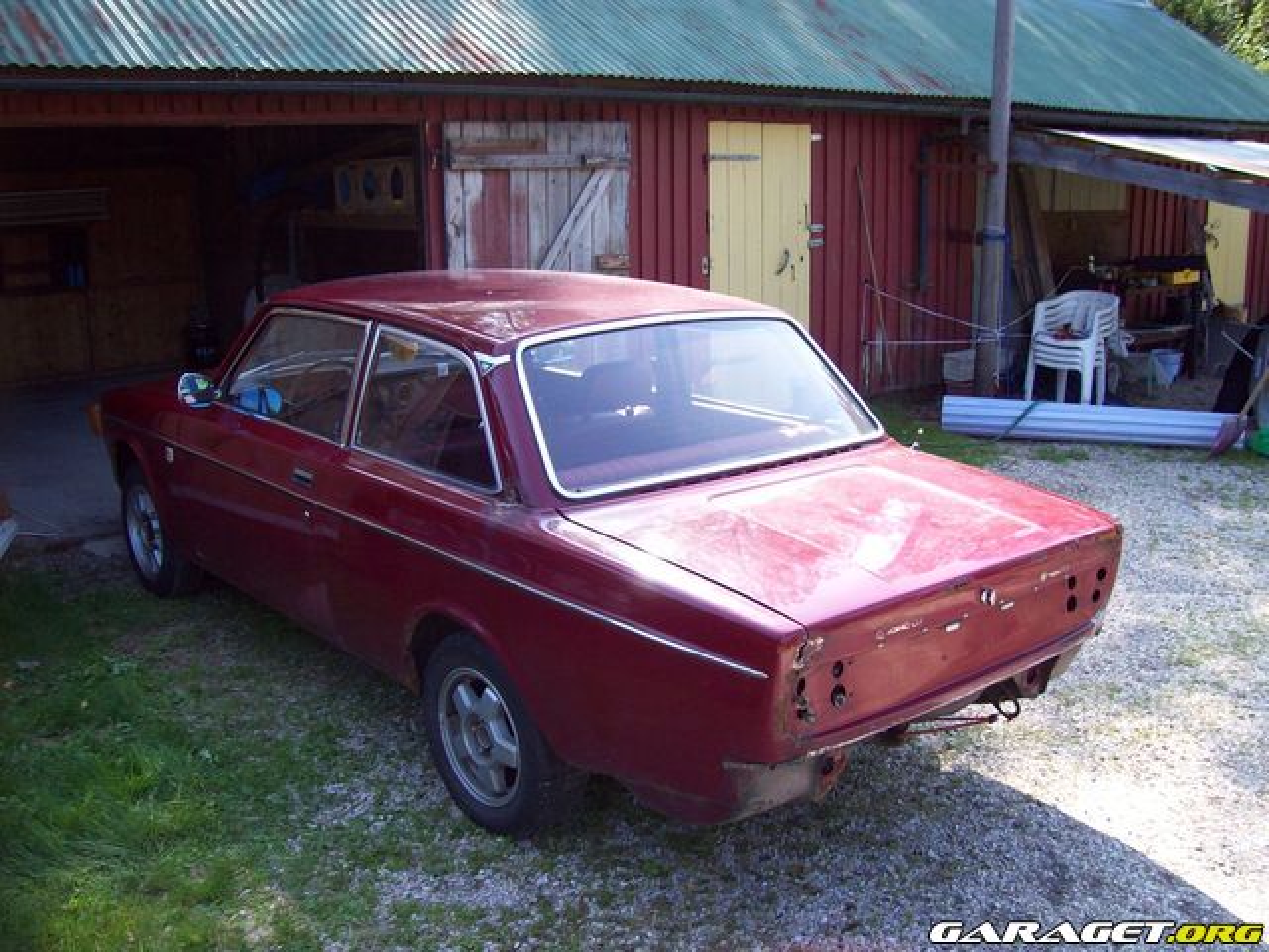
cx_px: 634
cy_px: 476
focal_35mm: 36
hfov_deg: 51.4
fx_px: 1320
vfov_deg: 39.7
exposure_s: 1/206
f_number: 2.7
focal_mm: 6
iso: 80
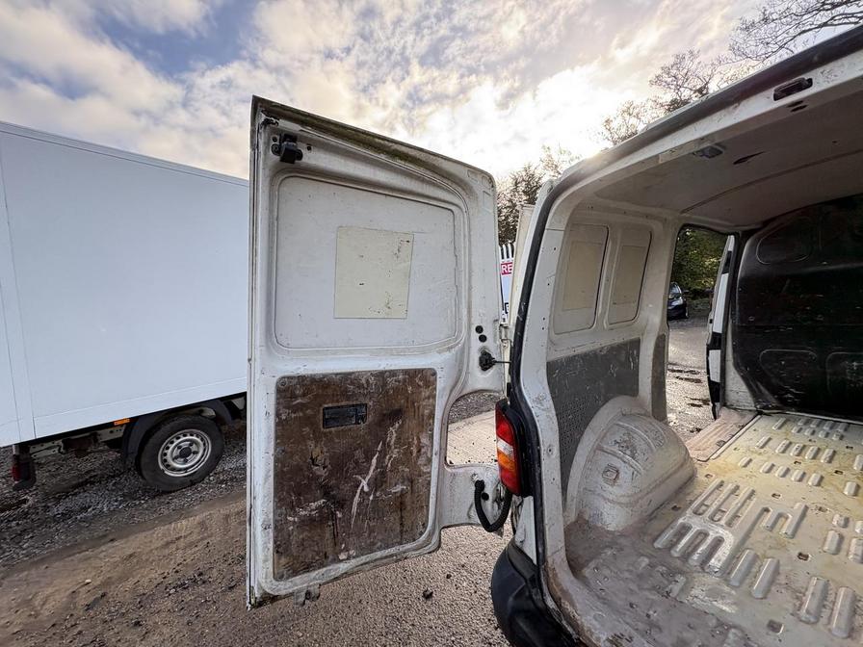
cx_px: 432
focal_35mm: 14
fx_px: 349
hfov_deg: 102.1
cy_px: 324
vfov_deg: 85.7
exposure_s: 1/283
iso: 40
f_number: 2.2
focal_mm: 2.22
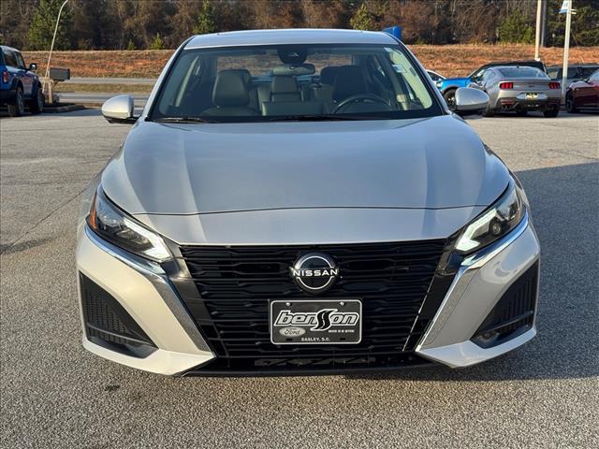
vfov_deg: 30.3
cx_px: 300
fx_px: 831
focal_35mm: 48
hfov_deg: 39.7
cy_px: 224
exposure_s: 1/1869
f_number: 1.78
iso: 64
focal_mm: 6.76
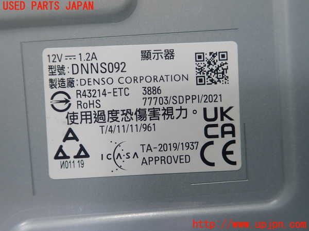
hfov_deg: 60.0
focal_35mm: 30
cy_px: 116
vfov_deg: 46.8
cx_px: 154
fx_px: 268
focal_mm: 5.5
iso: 160
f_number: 2.3
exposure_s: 1/125
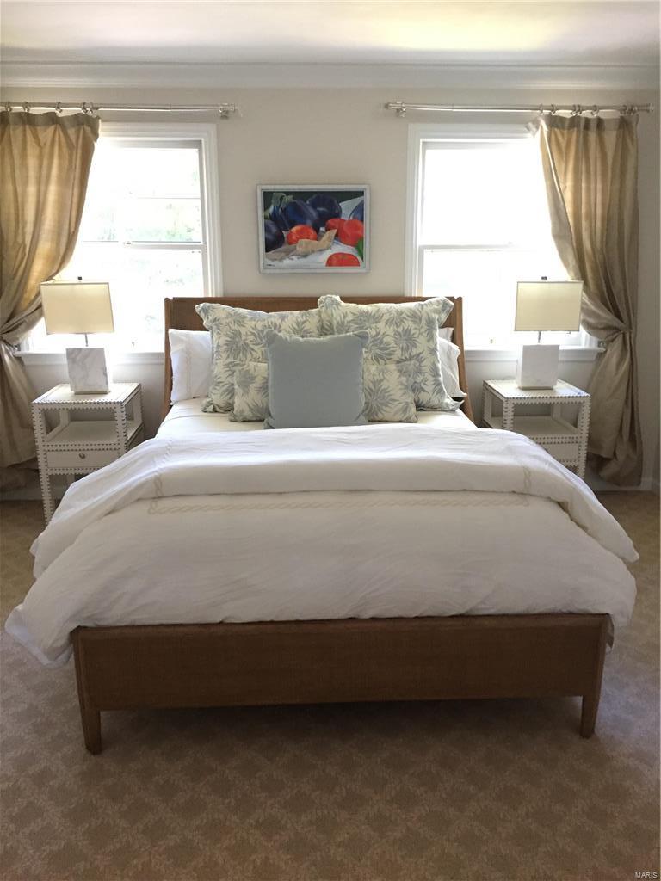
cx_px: 330
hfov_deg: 48.2
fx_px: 738
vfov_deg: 61.7
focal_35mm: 29
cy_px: 440
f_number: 2.2
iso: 250
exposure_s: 1/30
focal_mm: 4.15
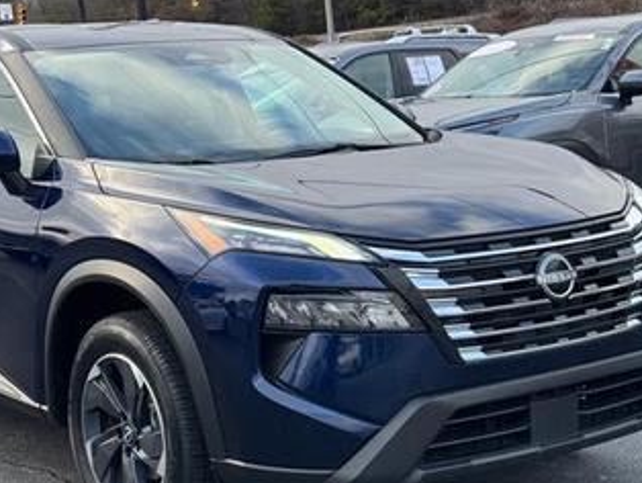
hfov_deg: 25.2
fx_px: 1429
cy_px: 248
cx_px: 217
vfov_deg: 19.2
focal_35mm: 77
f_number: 1.78
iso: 64
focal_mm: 6.76
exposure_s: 1/627
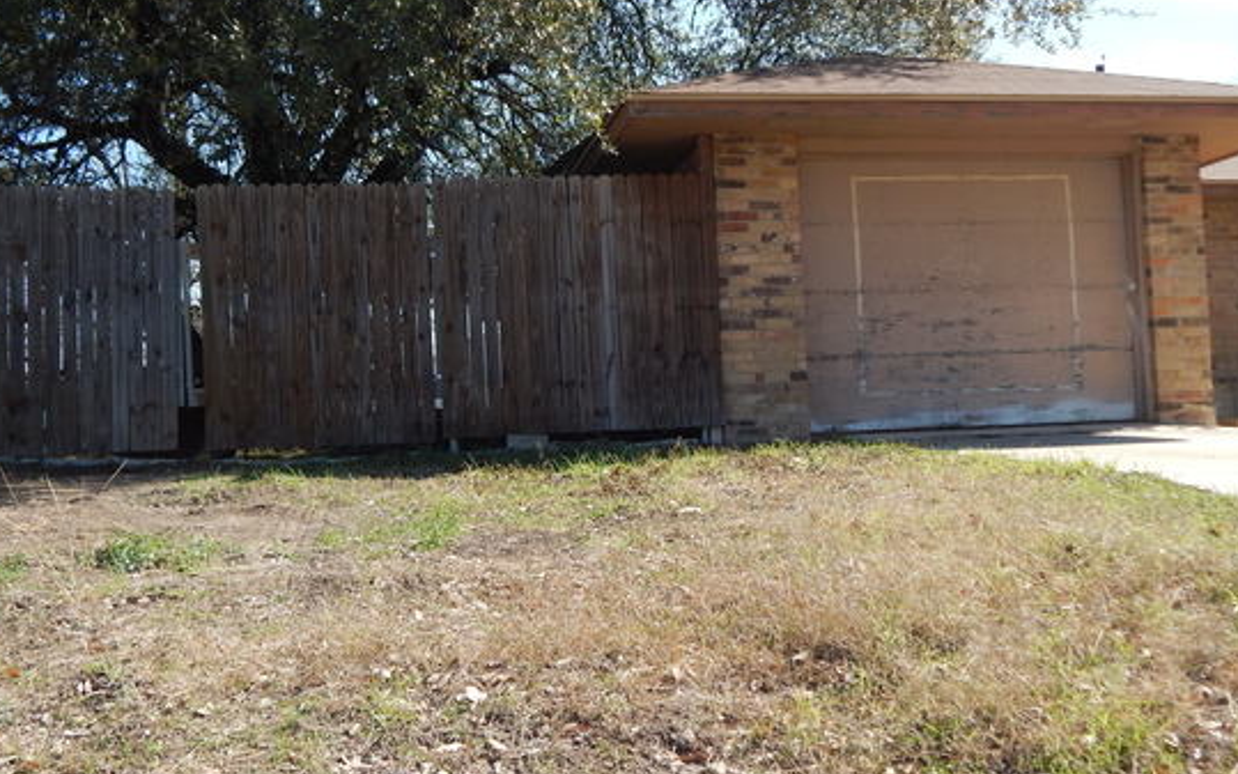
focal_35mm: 39
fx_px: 1316
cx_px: 627
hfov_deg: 50.4
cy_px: 388
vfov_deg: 32.8
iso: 125
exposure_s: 1/800
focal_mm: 5.6
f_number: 3.2
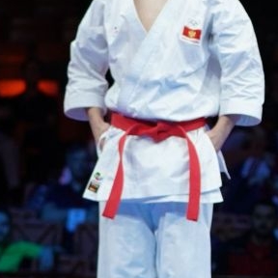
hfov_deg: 3.8
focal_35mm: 457
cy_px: 94
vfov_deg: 3.8
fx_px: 4152
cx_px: 717
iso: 1000
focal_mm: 86
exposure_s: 1/500
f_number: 2.8
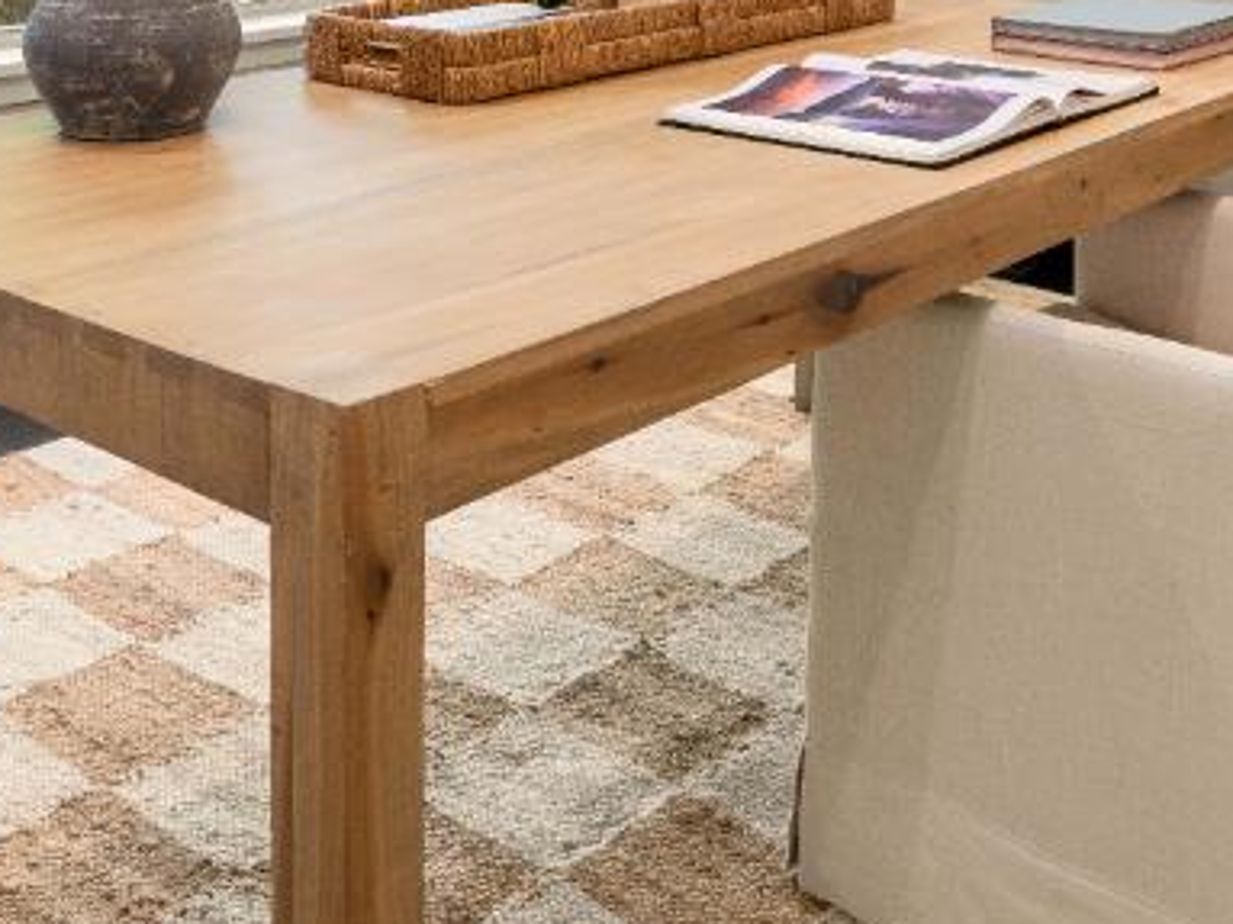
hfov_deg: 38.8
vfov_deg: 26.2
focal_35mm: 49
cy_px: -204
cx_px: 515
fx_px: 1745
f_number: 10
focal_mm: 13
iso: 250
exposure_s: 1/1.67
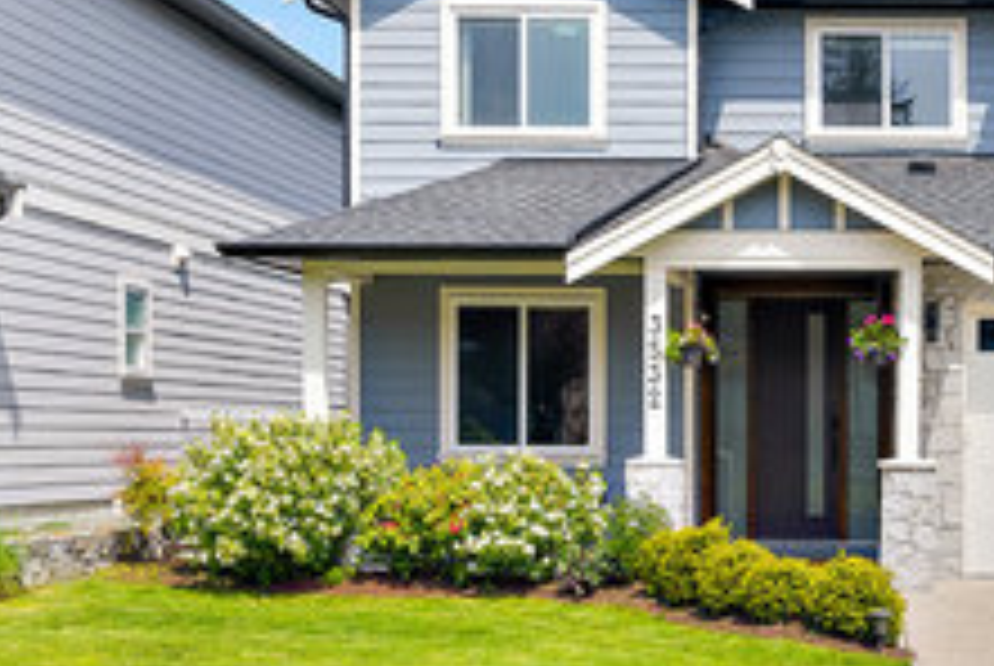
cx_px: 924
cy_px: 189
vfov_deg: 23.7
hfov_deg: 32.9
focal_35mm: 57
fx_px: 1576
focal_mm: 29
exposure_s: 1/400
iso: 320
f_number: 7.1
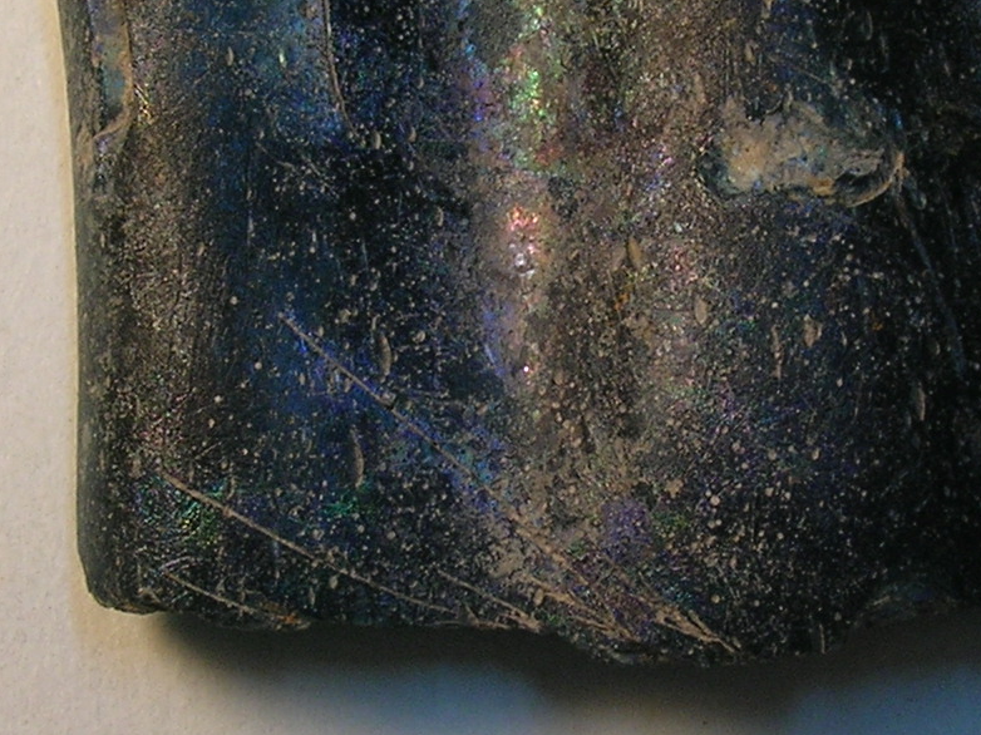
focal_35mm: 126
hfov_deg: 15.6
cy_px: 391
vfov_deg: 11.8
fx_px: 3570
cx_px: 655
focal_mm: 6.4
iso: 50
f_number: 5
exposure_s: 1/16.3
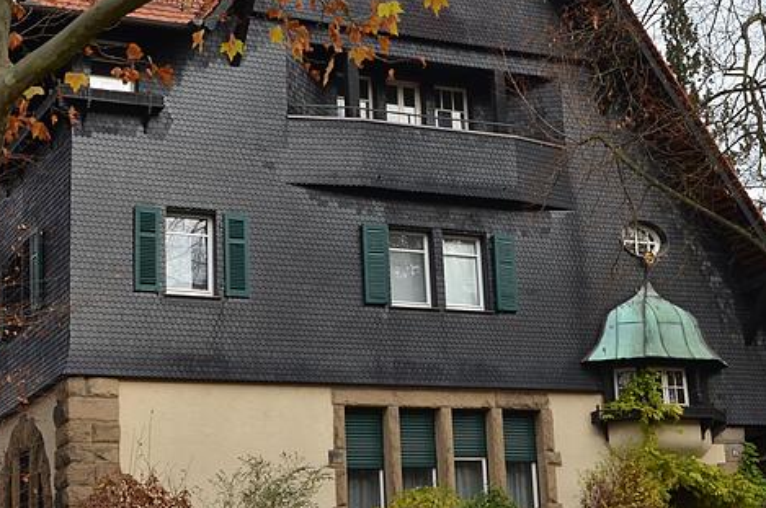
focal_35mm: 72
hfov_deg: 27.9
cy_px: 210
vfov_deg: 18.8
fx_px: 1529
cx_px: 509
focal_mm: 24
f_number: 7.1
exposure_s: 1/200
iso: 200
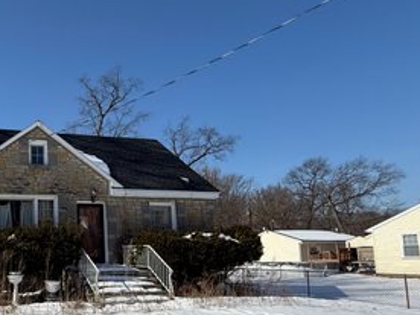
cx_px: 46
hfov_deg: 50.7
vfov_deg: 43.3
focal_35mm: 32
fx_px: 388
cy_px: 218
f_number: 2.2
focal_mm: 2.22
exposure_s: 1/4149
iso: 50
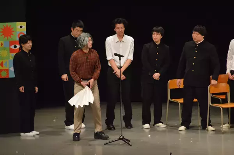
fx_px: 2143
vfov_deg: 4.2
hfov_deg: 6.2
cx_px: 117
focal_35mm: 330
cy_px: 78
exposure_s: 1/1000
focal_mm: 220
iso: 6400
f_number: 5
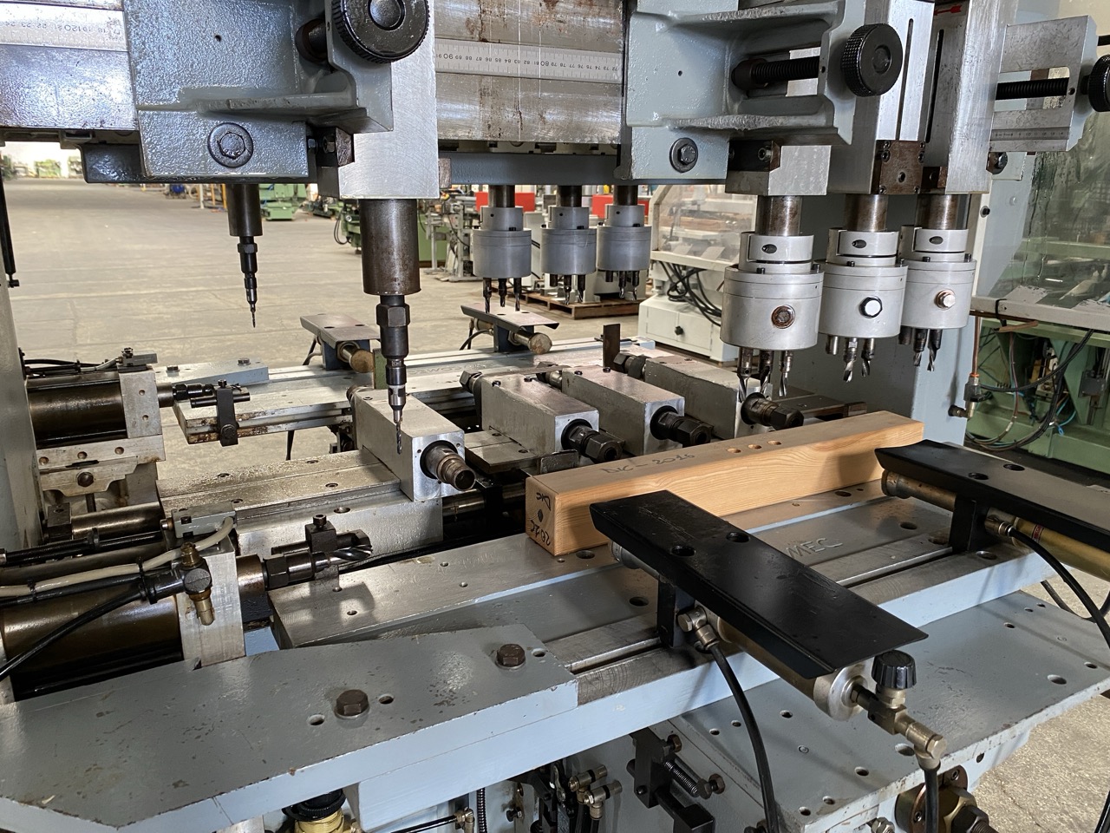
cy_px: 416
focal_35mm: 26
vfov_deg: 53.1
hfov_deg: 67.3
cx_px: 555
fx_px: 834
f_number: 1.8
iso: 160
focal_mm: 4.25
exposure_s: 1/60
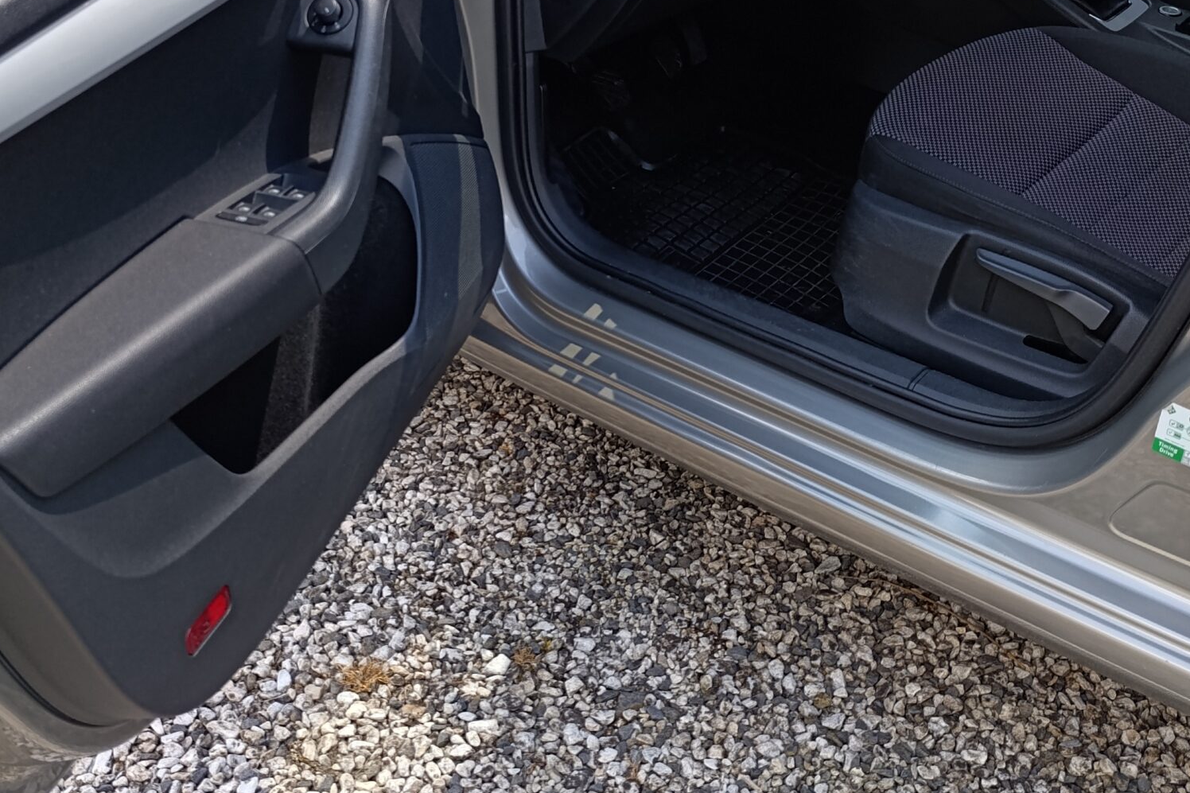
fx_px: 1355
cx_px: 649
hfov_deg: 47.4
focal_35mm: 41
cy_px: 259
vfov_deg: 32.3
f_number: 1.6
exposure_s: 1/117
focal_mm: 6.14
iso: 50
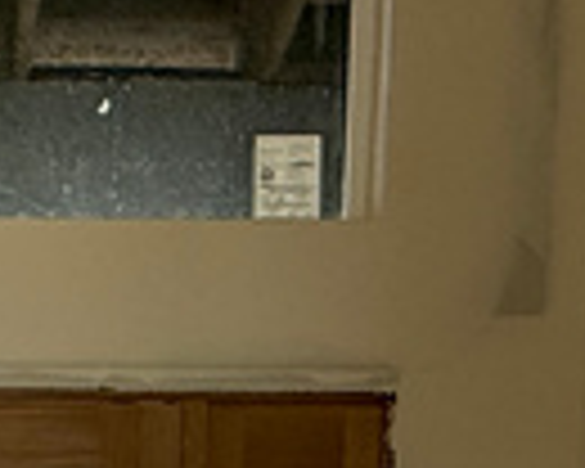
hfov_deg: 17.2
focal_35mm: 108
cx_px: -72
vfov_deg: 11.1
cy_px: 1238
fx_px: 1870
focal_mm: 2.22
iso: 64
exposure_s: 1/223
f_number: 2.2
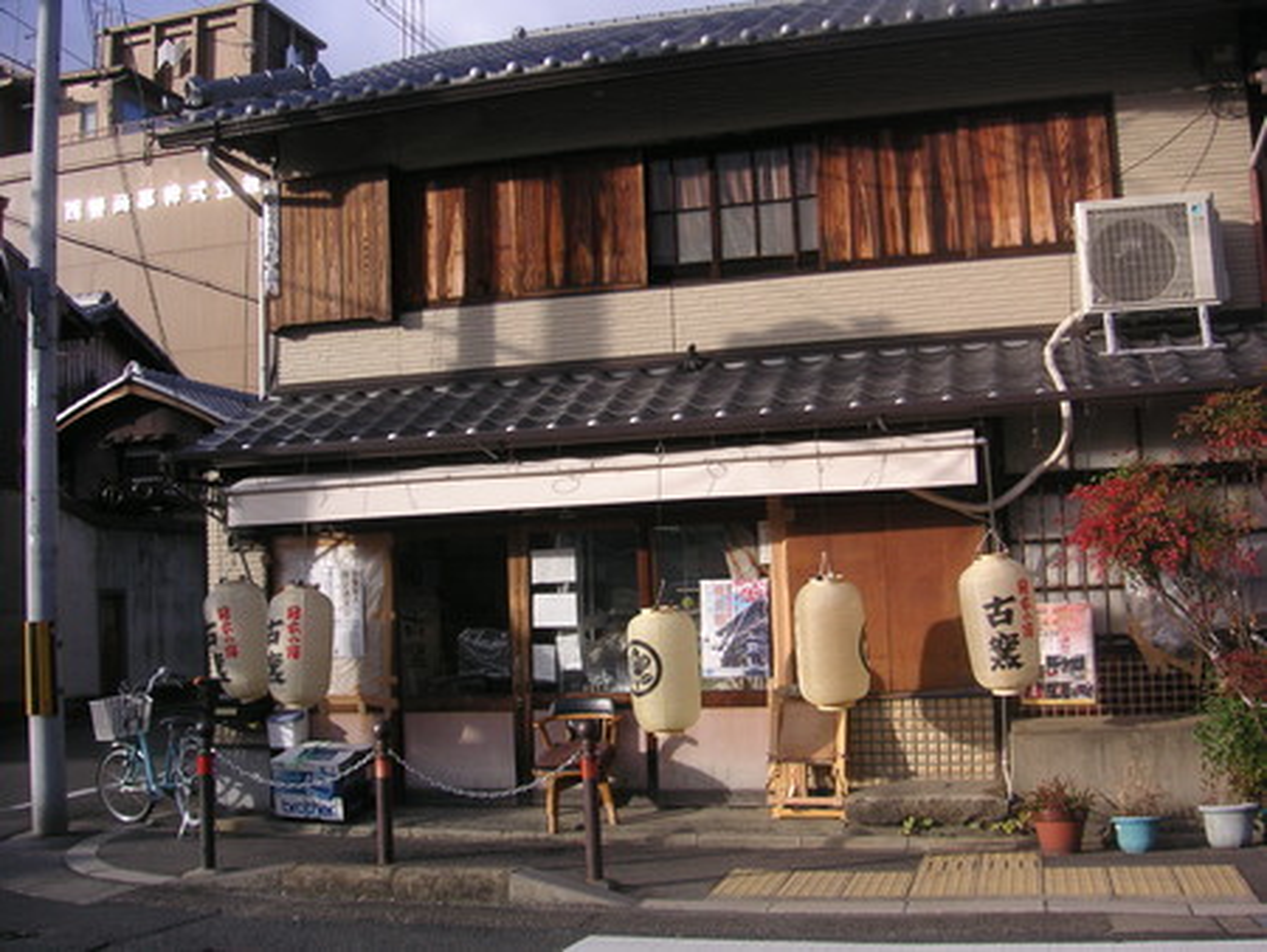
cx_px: 634
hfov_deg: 50.1
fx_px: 1355
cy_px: 476
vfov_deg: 38.7
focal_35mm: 37
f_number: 2.8
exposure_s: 1/750
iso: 50
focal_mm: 6.1
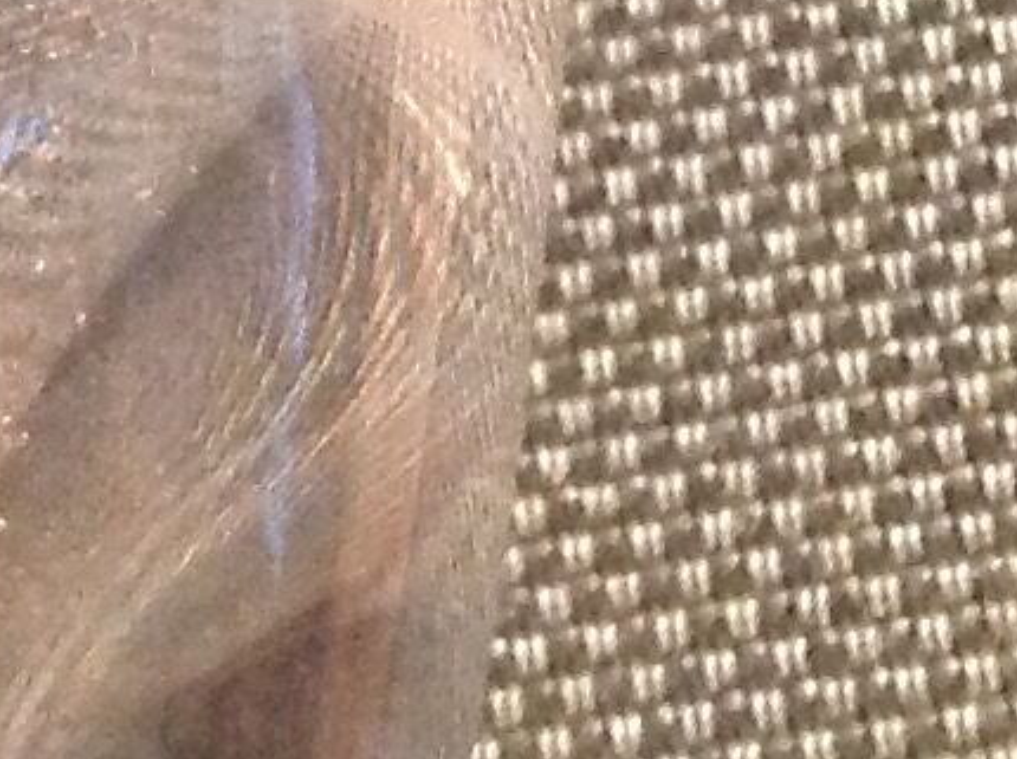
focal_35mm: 211
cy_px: -33
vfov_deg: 7.0
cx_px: -293
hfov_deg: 9.2
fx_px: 6189
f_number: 2.4
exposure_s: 1/17
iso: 640
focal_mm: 4.28
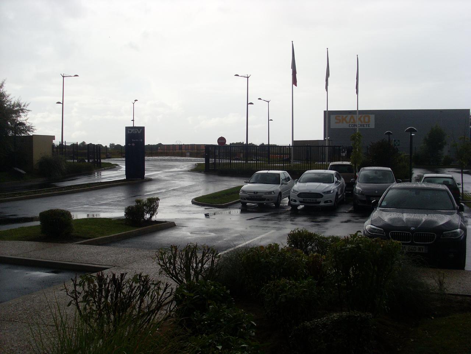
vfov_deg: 37.7
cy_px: 177
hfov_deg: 49.0
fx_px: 517
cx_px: 236
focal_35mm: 38
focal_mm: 6.3
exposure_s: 1/180
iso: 80
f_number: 7.7
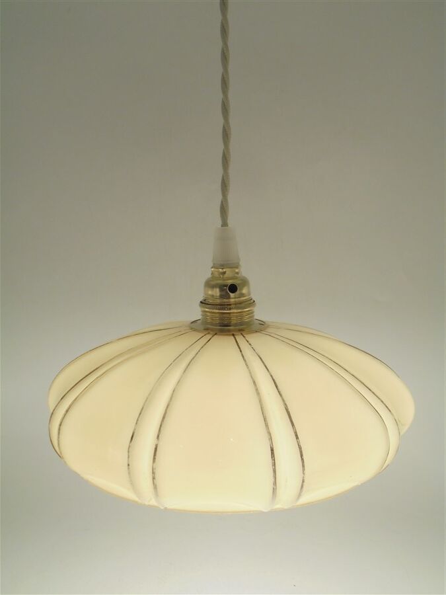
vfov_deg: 49.0
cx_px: 223
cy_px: 298
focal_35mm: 38
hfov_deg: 37.7
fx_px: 653
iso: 160
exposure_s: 1/30
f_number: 4.2
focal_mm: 6.9
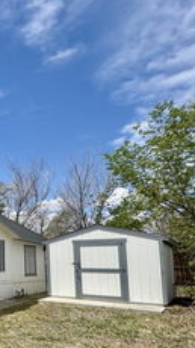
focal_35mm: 34
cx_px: -133
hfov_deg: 23.3
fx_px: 313
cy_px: 235
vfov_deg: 56.7
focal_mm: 2.22
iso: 40
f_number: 2.2
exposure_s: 1/2494
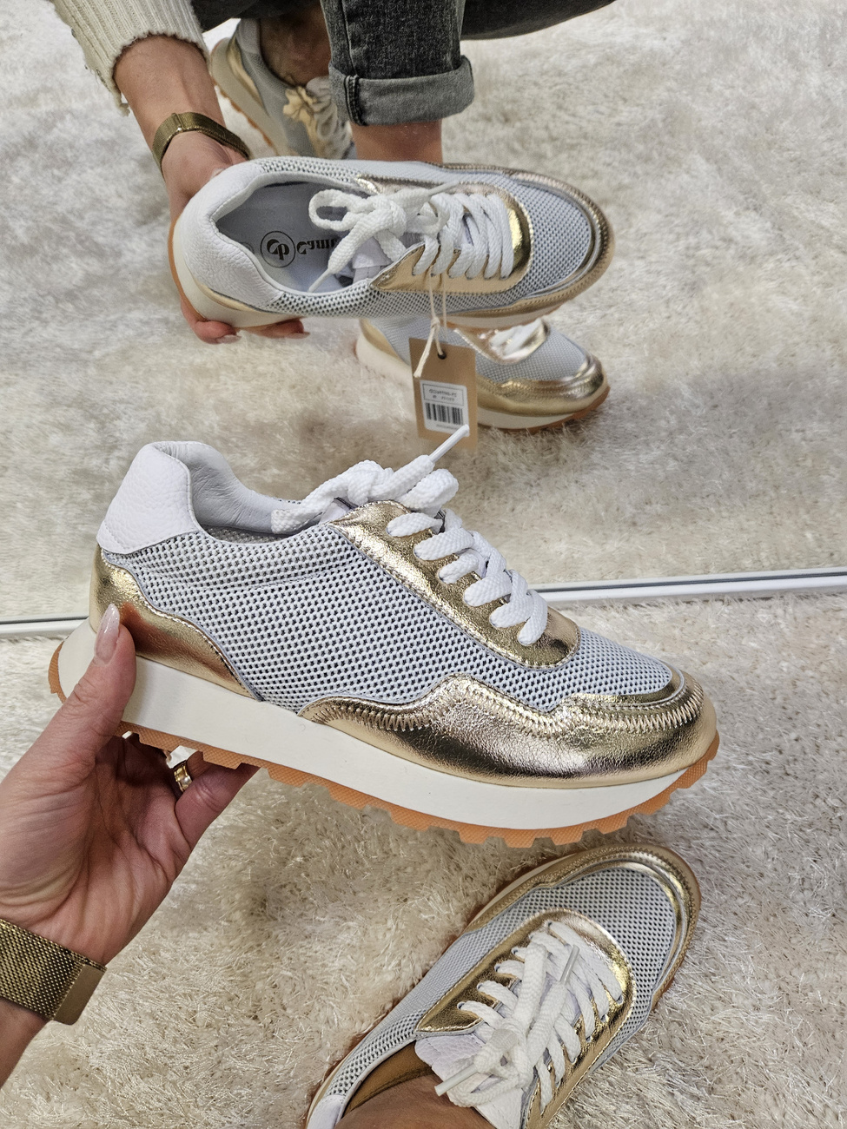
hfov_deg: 58.9
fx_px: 750
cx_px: 424
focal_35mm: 23
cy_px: 564
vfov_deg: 73.9
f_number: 1.8
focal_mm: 5.4
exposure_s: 1/100
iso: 500
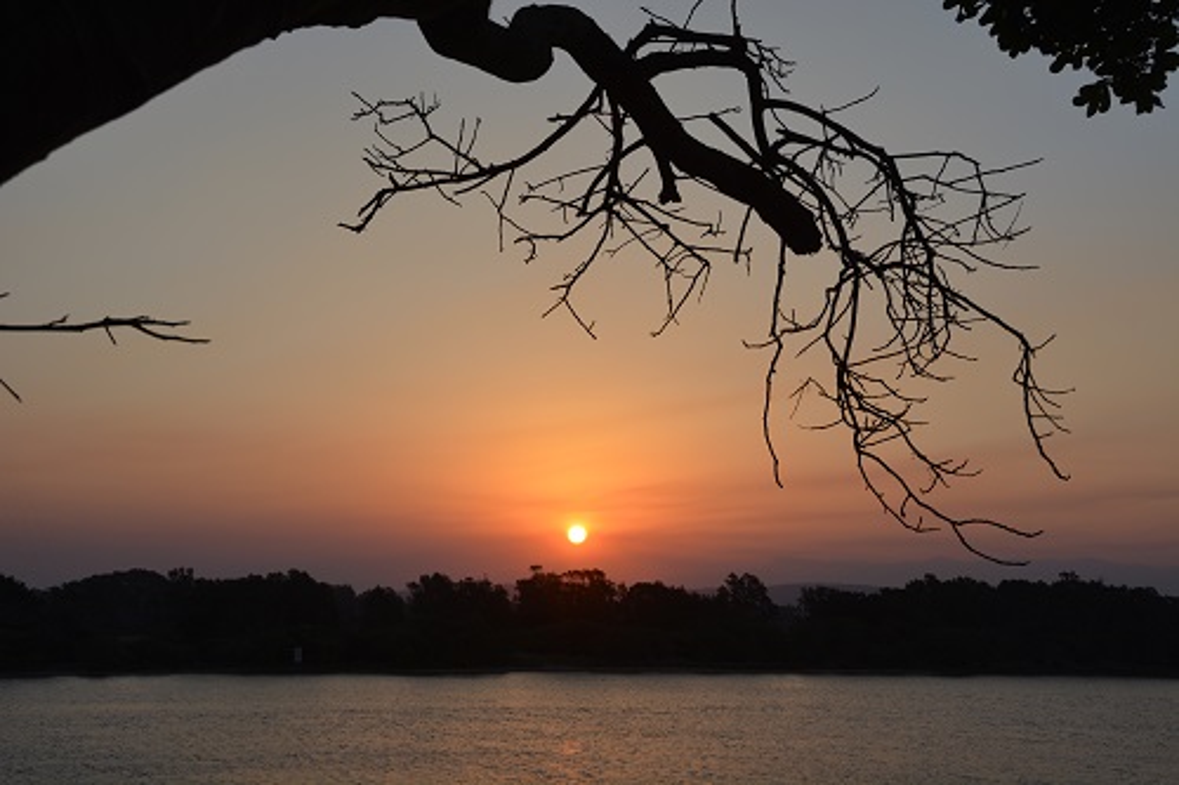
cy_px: 392
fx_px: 1719
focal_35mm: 52
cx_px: 590
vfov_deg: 25.7
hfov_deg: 37.9
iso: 100
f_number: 8
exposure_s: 1/250
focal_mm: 35
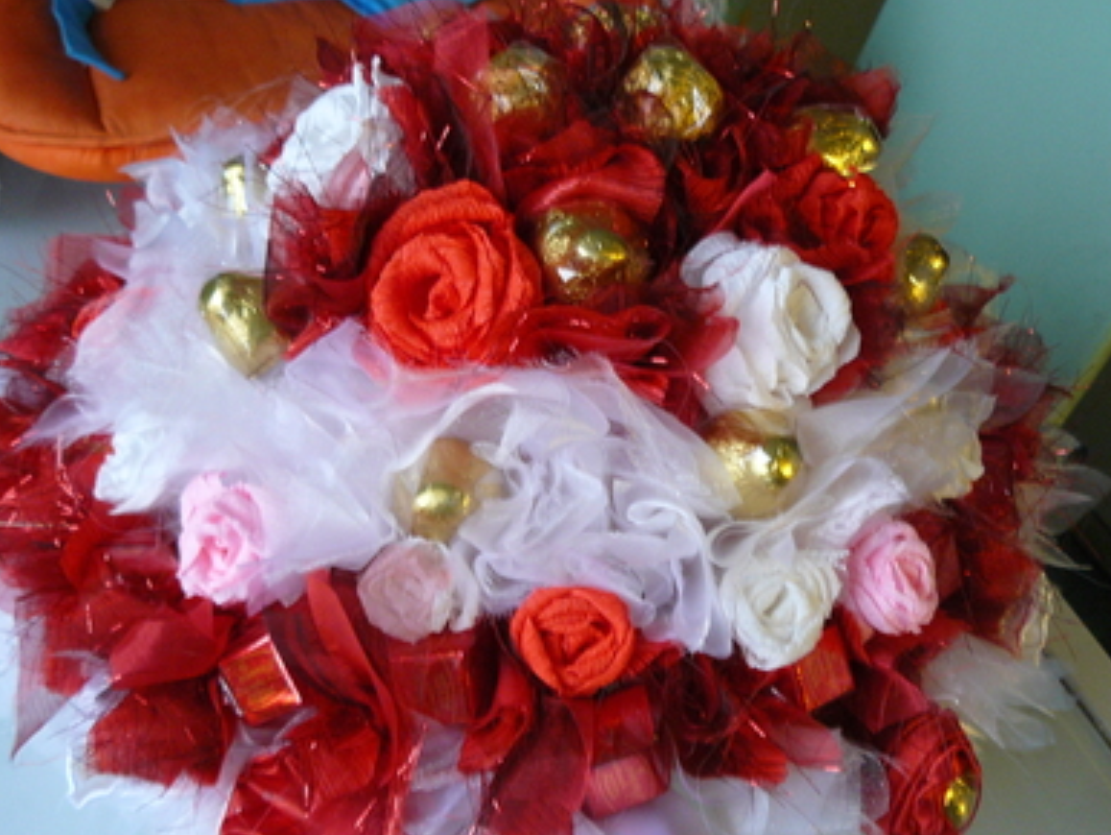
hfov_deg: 44.8
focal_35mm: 42
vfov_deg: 34.4
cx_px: 530
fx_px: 1349
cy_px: 452
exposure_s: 1/10
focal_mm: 6
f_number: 2.8
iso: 200
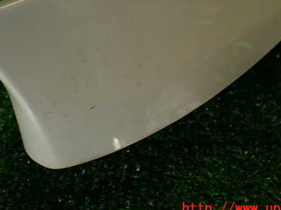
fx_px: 381
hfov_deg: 40.4
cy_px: 63
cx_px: 131
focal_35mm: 47
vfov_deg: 30.5
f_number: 2.4
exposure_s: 1/100
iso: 100
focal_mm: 5.79
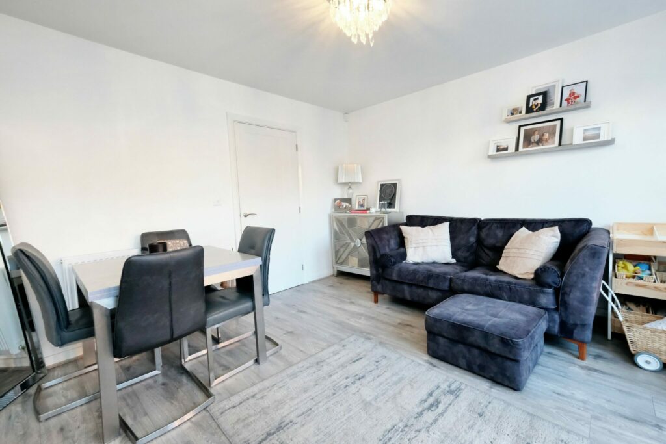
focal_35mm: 15
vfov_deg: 77.3
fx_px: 278
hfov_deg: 100.4
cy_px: 222
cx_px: 333
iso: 4000
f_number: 5.6
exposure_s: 1/180
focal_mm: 10
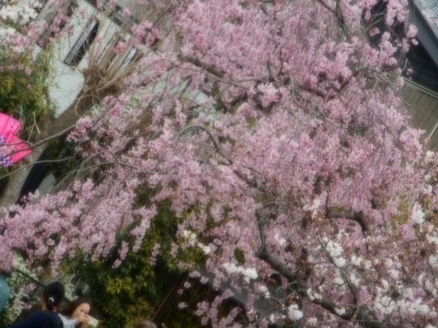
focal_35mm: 200
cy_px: 164
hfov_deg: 9.9
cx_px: 219
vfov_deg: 7.4
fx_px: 2531
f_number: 6.6
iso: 80
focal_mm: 36
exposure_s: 1/125
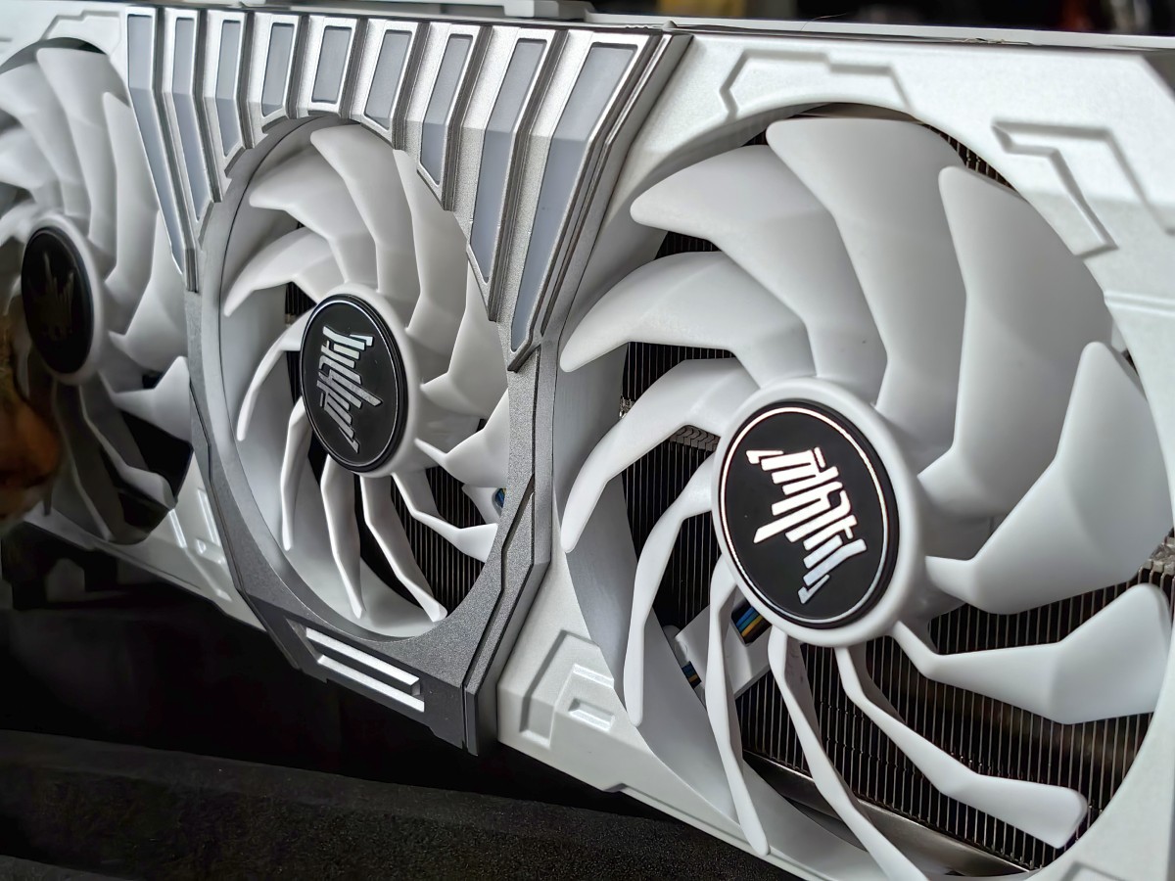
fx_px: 1867
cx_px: 588
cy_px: 440
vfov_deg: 26.6
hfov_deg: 34.9
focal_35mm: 55
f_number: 2
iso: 250
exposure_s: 1/412
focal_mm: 6.35
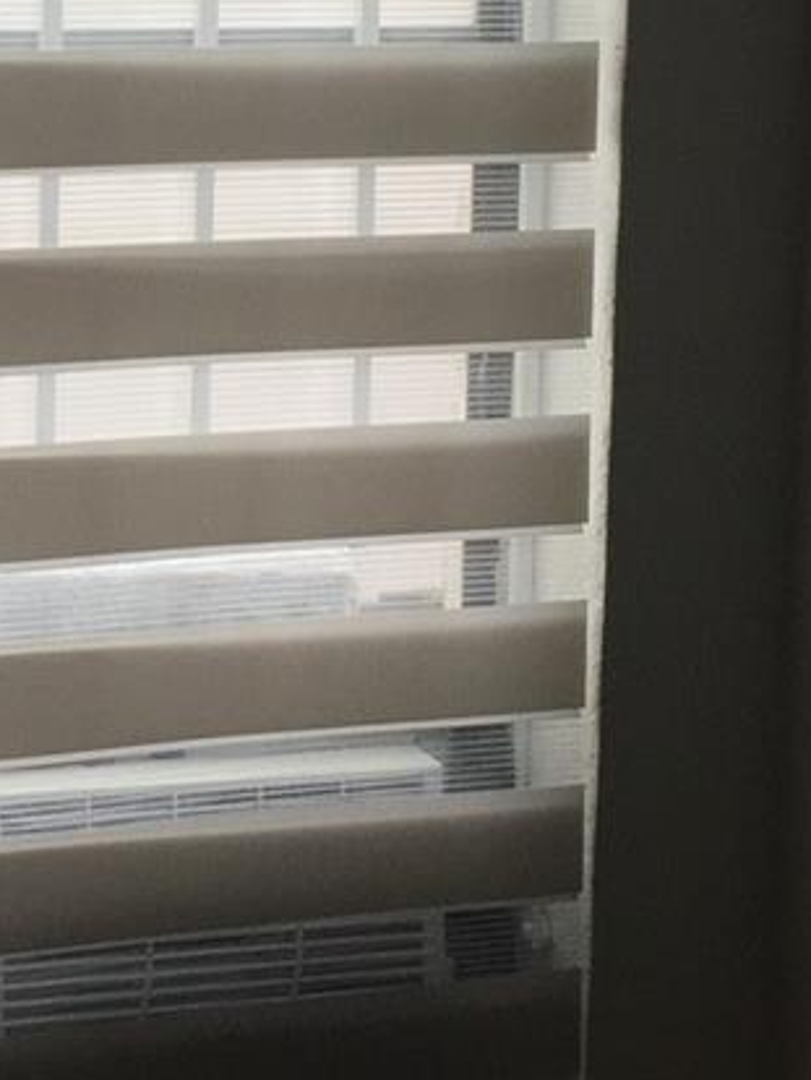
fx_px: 2621
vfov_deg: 22.7
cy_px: 102
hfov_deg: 17.1
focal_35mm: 84
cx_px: -47
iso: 50
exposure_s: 1/120
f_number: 2.2
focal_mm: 4.15
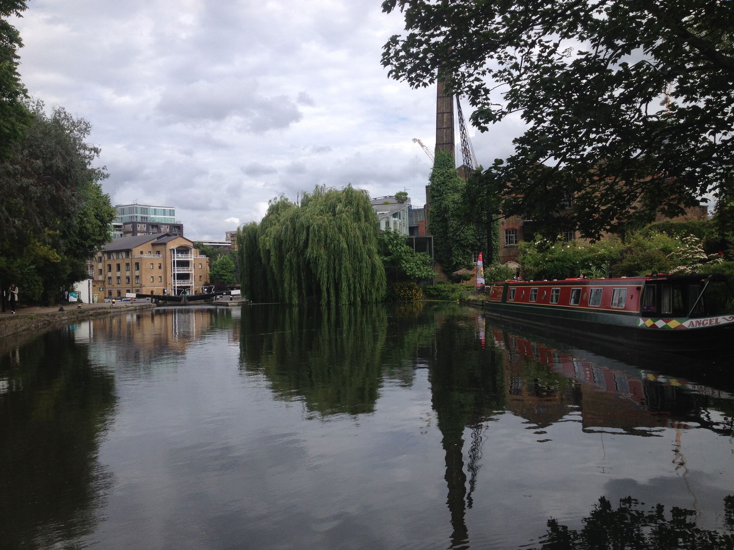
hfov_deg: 52.6
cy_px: 275
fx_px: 742
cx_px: 367
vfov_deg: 40.7
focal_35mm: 35
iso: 50
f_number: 2.4
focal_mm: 4.28
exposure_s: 1/1453
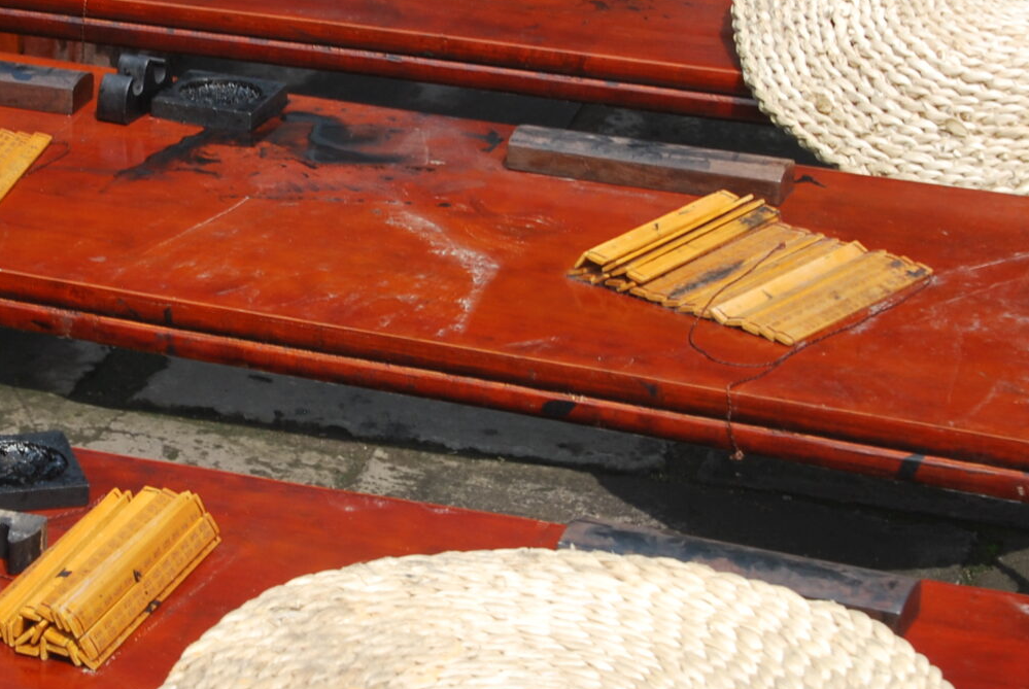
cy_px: 216
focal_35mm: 146
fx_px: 4179
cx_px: 295
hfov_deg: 14.0
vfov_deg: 9.4
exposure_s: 1/200
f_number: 7.1
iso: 100
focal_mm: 38
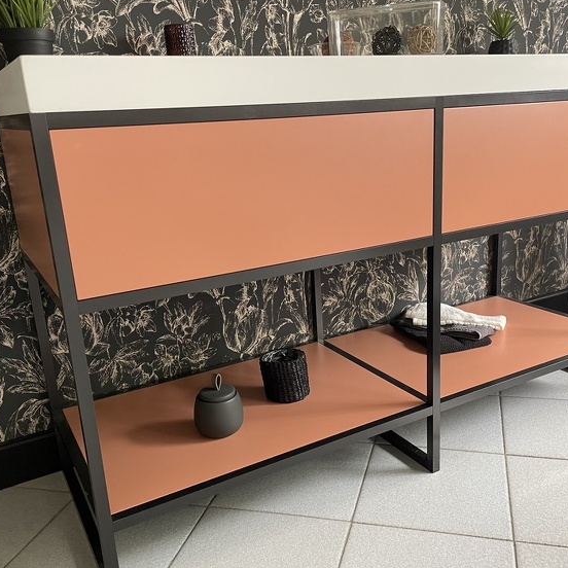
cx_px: 313
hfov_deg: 49.7
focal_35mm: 33
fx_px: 613
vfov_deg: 49.7
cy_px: 298
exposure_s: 1/80
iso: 125
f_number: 1.6
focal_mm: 4.2
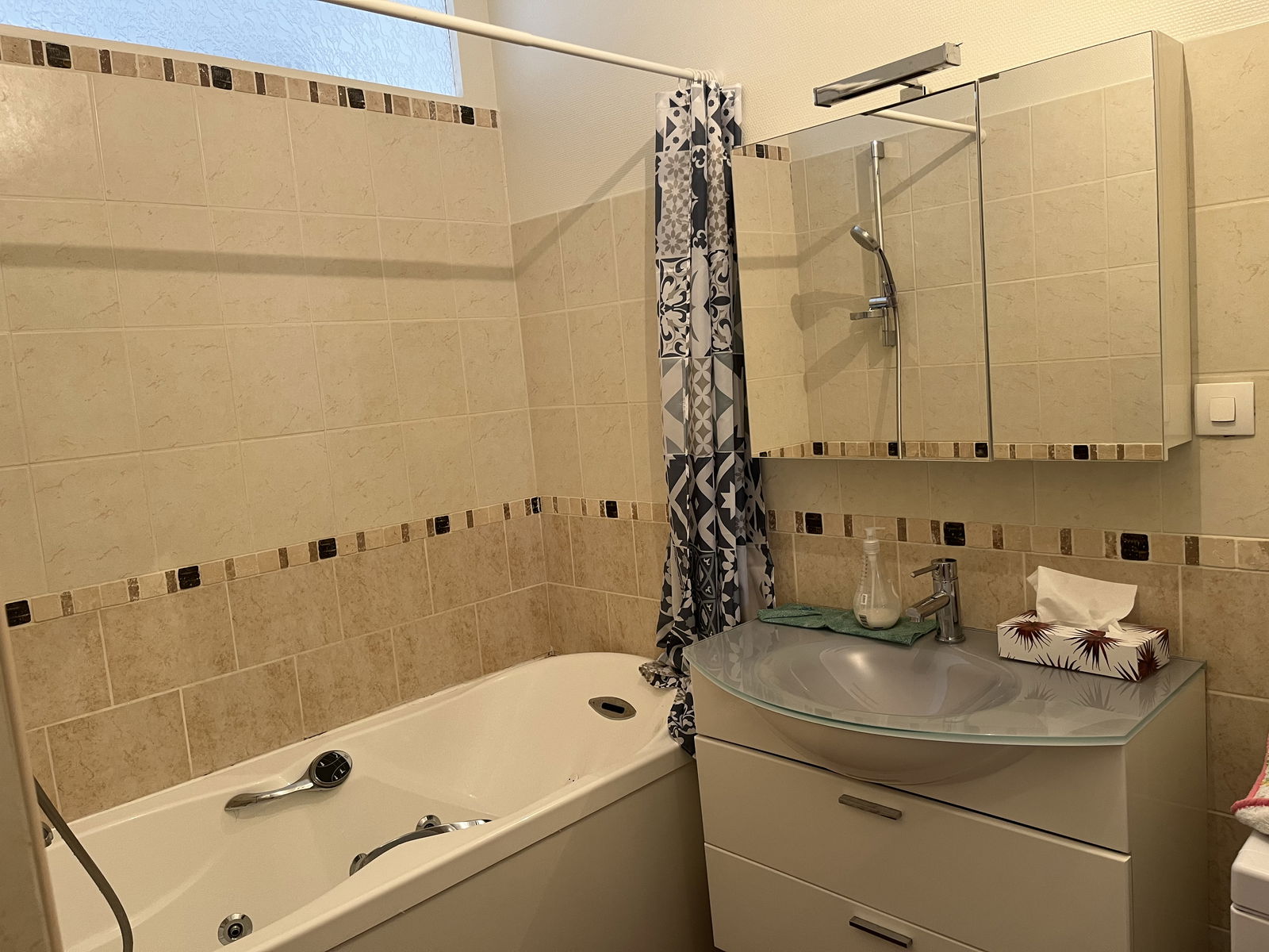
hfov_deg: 67.3
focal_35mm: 26
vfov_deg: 53.1
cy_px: 476
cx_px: 634
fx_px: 953
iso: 100
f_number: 1.6
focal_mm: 5.1
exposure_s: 1/50
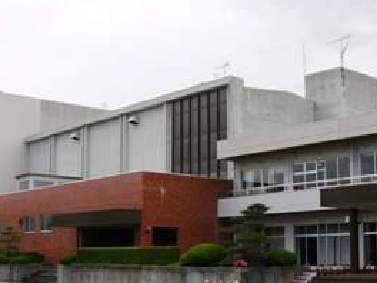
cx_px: 190
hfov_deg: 31.7
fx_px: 664
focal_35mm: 61
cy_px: 180
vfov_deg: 24.0
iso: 50
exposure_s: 1/250
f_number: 4
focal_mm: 6
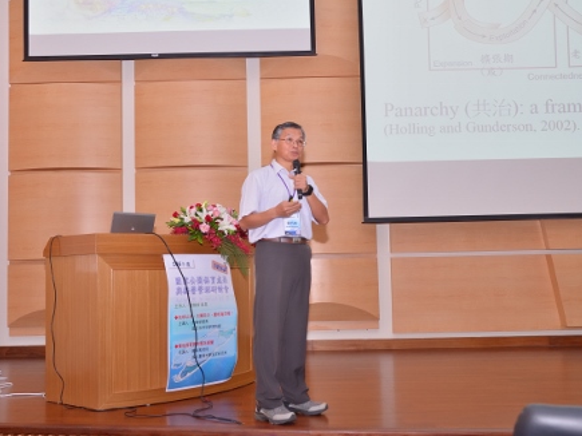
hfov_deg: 43.8
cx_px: 269
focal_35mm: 43
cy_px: 219
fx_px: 723
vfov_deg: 33.6
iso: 400
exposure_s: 1/60
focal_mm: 26
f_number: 4
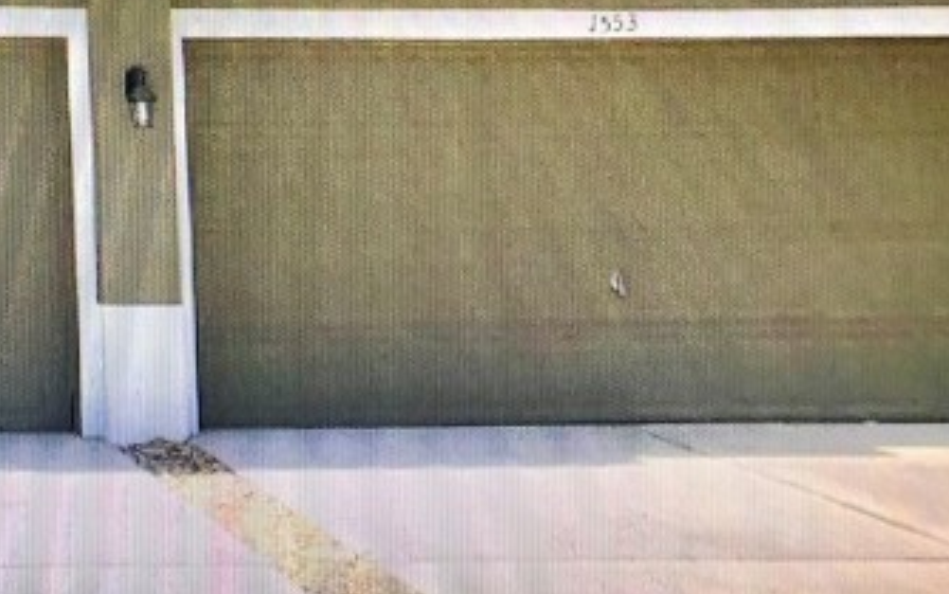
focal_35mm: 91
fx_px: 2354
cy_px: -355
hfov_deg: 21.3
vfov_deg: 13.4
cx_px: -165
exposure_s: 1/30
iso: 32
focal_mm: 3.99
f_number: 1.8
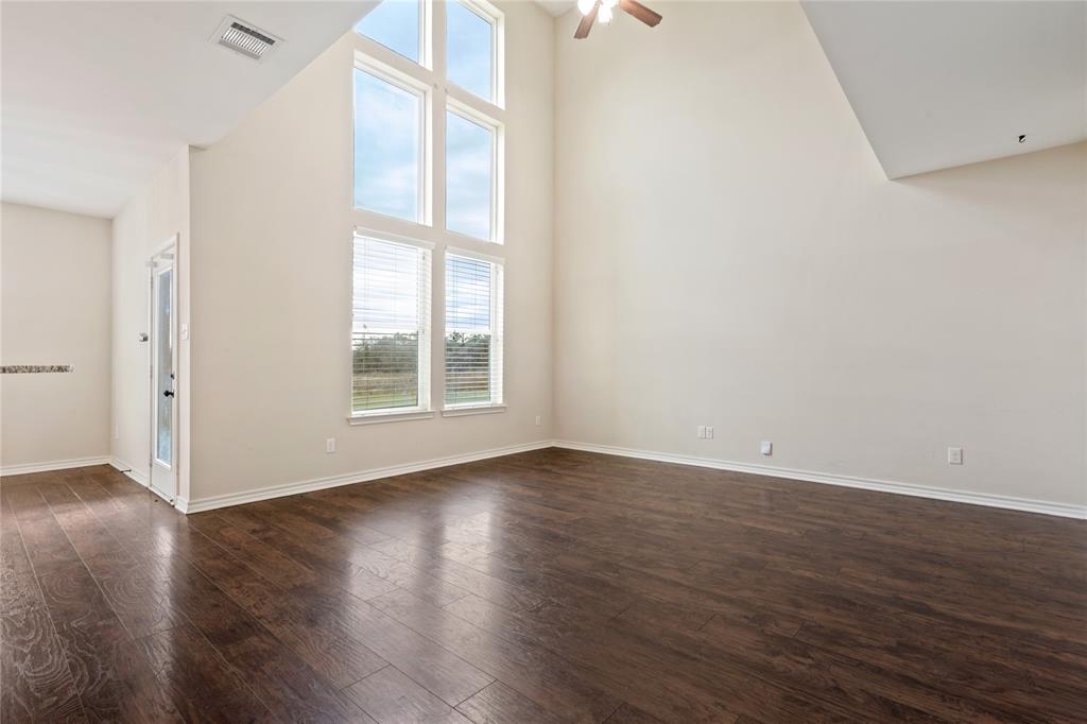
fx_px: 483
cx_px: 544
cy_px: 362
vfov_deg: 73.7
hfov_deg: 96.8
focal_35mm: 16
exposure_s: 1/2
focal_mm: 16
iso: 250
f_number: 10
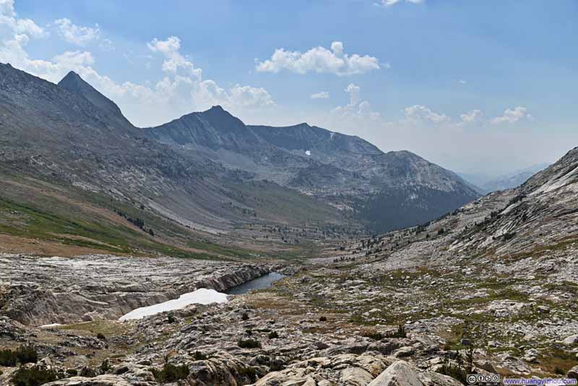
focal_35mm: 38
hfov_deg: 50.7
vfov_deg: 35.1
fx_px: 610
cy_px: 193
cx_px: 289
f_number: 5
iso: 100
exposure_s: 1/2500
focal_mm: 38
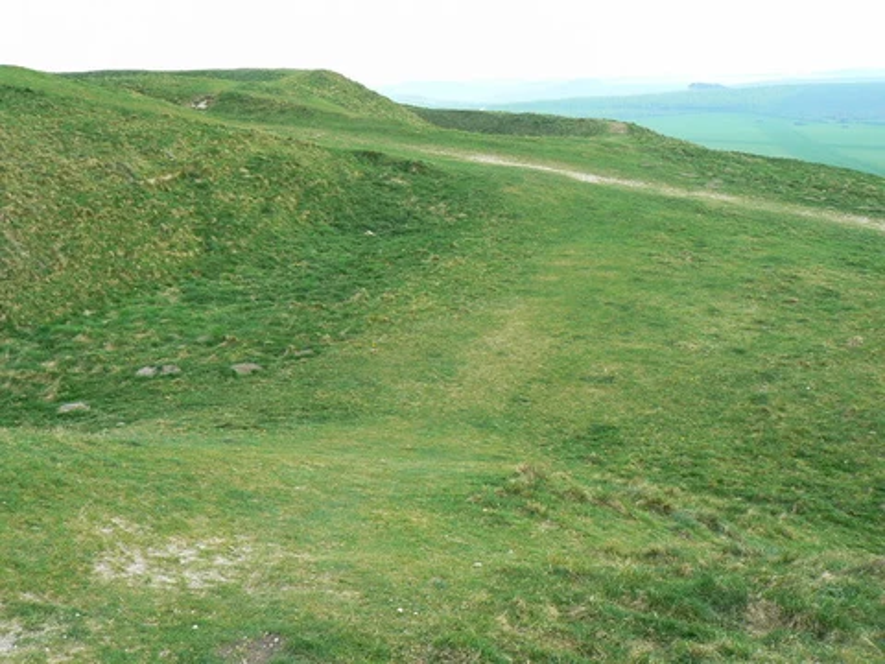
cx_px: 442
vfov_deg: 39.7
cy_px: 332
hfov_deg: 51.4
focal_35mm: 36
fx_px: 920
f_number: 5
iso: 80
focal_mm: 6
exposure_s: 1/100
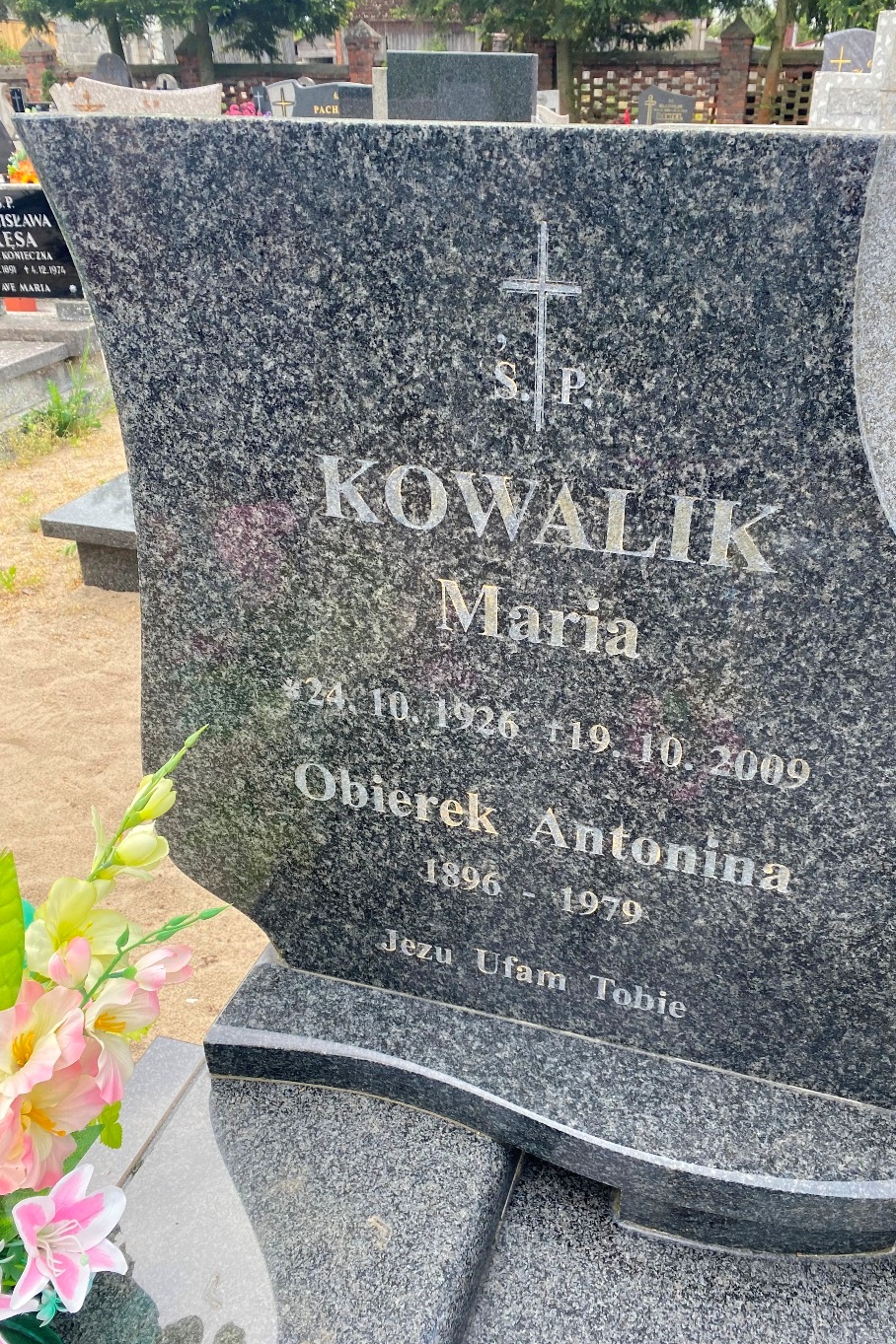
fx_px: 1046
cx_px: 521
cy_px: 652
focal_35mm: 28
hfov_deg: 46.2
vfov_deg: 65.5
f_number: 1.8
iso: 32
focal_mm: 4.25
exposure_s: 1/327
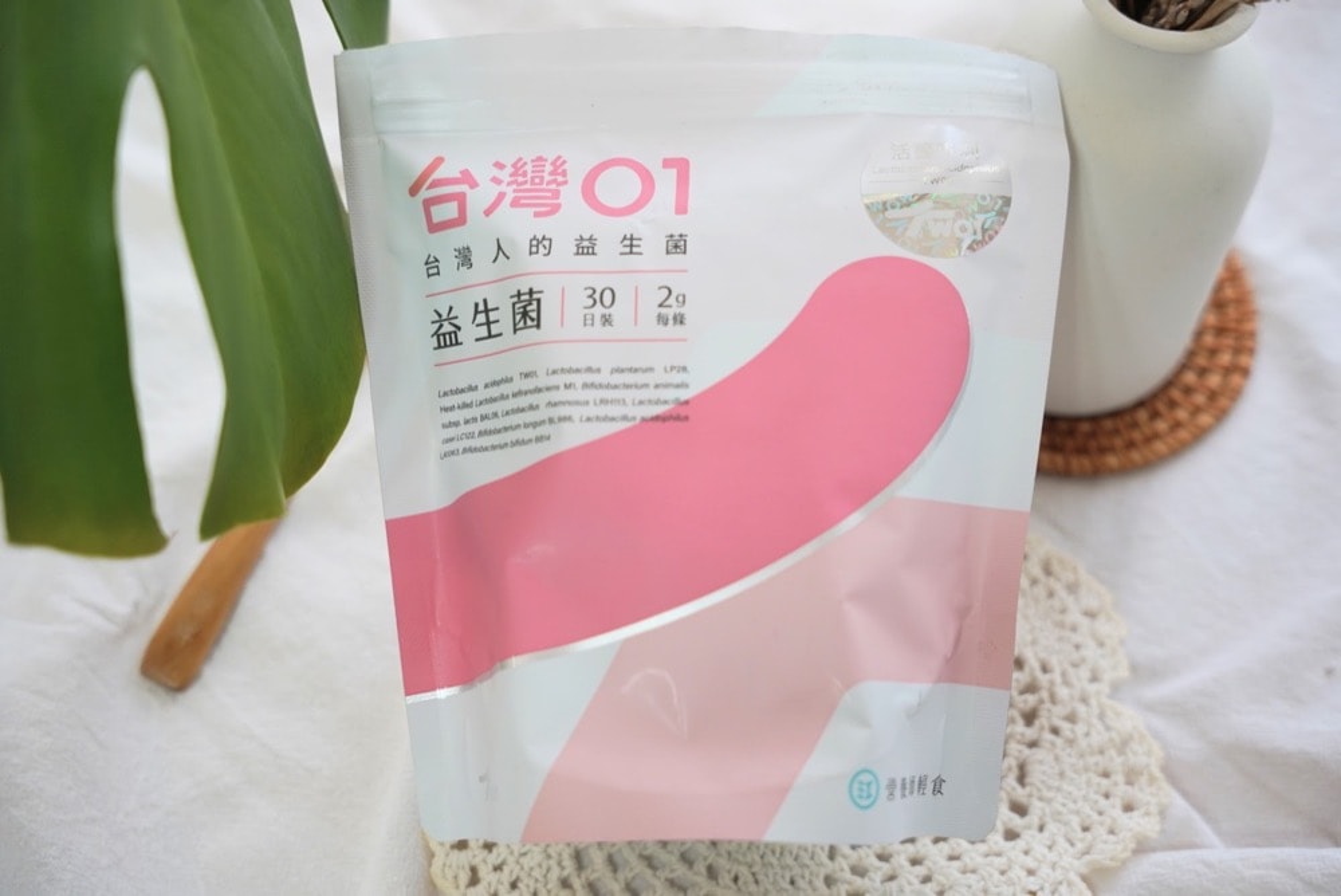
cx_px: 670
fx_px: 1990
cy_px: 448
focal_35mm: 53
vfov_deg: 25.4
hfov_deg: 37.2
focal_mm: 53.4
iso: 500
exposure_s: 1/160
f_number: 4
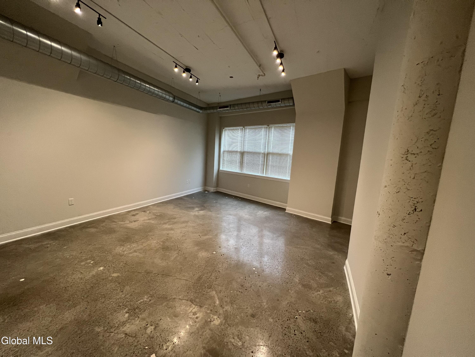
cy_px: 178
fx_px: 178
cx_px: 238
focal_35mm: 13
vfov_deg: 89.9
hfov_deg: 106.2
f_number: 1.8
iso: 400
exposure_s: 1/60
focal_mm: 1.57
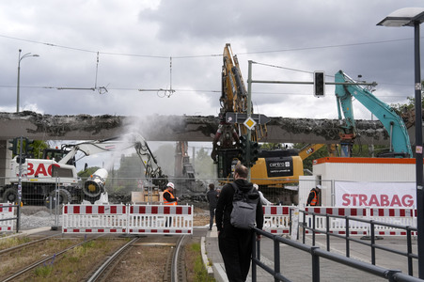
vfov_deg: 29.8
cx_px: 212
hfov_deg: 43.6
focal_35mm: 45
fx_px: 530
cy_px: 141
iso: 640
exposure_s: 1/2500
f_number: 6.3
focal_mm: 30
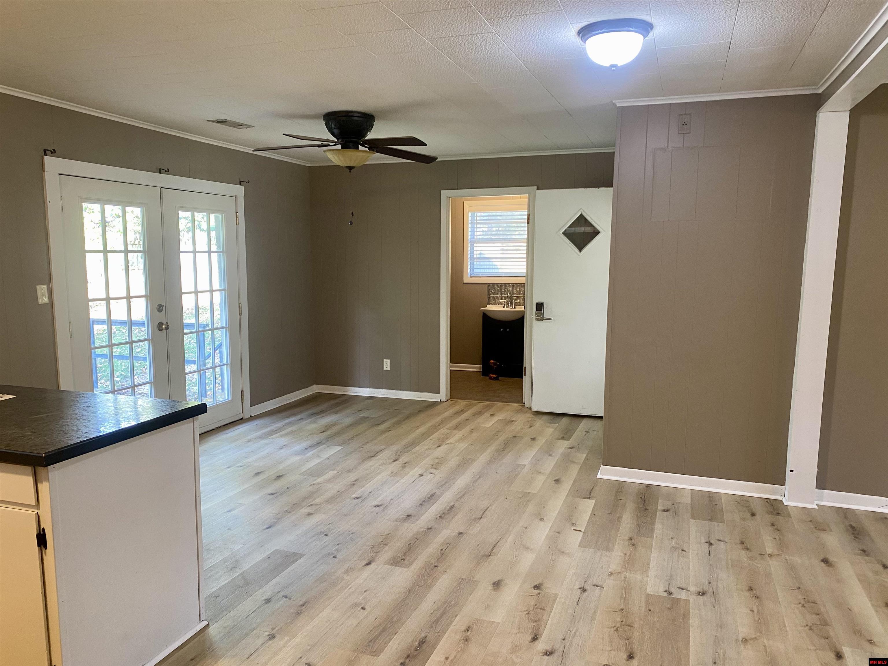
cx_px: 444
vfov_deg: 53.1
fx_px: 667
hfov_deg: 67.3
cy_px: 333
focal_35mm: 26
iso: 160
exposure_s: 1/60
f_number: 1.8
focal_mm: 4.25
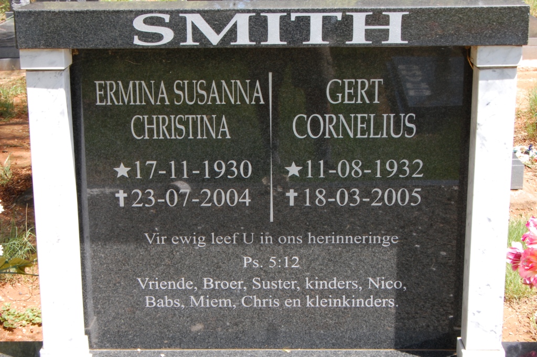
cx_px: 268
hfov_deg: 29.3
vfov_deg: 19.7
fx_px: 1028
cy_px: 178
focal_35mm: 69
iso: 400
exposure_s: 1/50
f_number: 18
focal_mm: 46
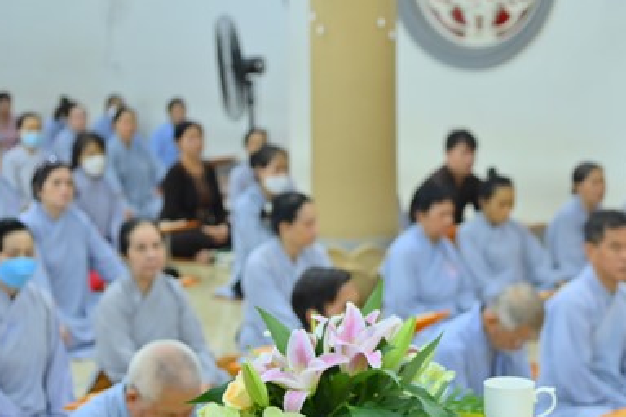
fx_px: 1617
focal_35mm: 93
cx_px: 484
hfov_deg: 21.7
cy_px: 216
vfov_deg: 14.7
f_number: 4
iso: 1600
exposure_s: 1/80
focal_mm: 55
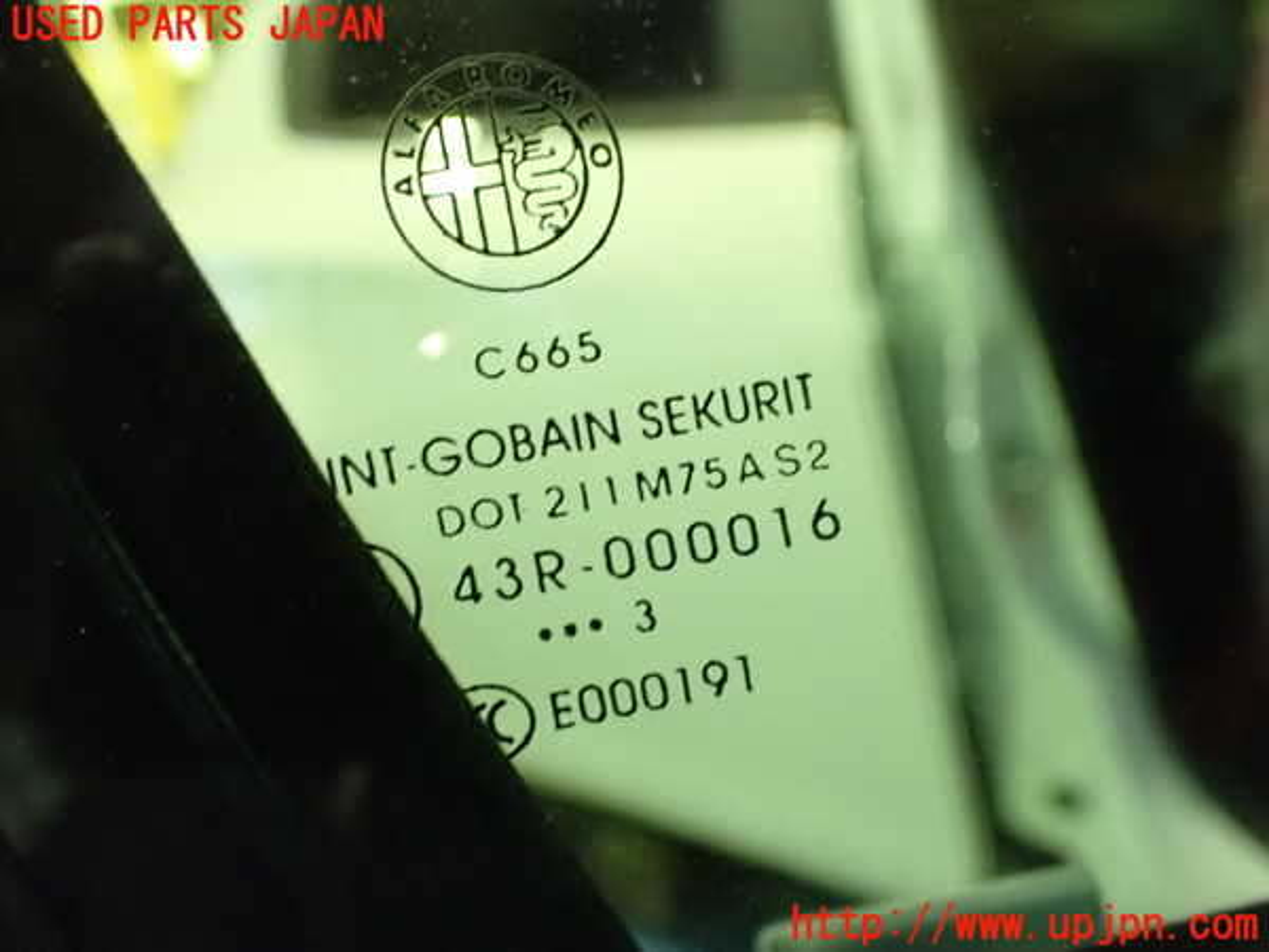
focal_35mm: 30
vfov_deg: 46.8
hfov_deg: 60.0
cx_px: 634
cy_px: 476
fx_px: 1100
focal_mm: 5.4
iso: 1600
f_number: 2.3
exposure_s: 1/25
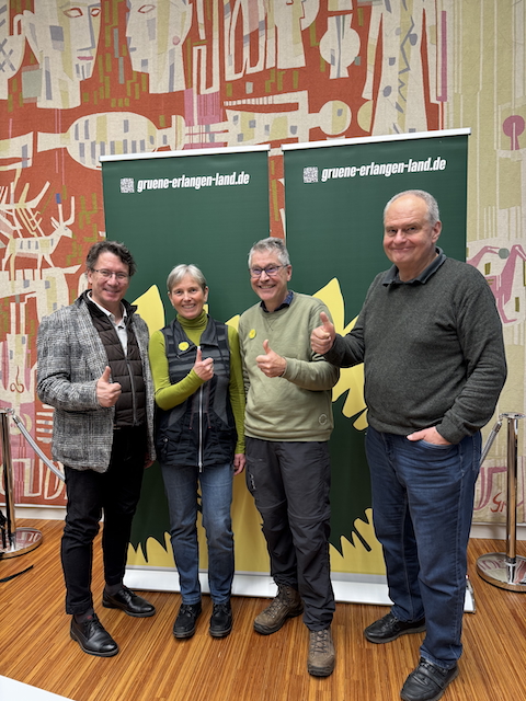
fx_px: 486
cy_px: 350
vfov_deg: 71.6
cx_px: 263
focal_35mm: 24
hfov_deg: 56.8
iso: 160
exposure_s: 1/50
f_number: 1.78
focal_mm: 6.76
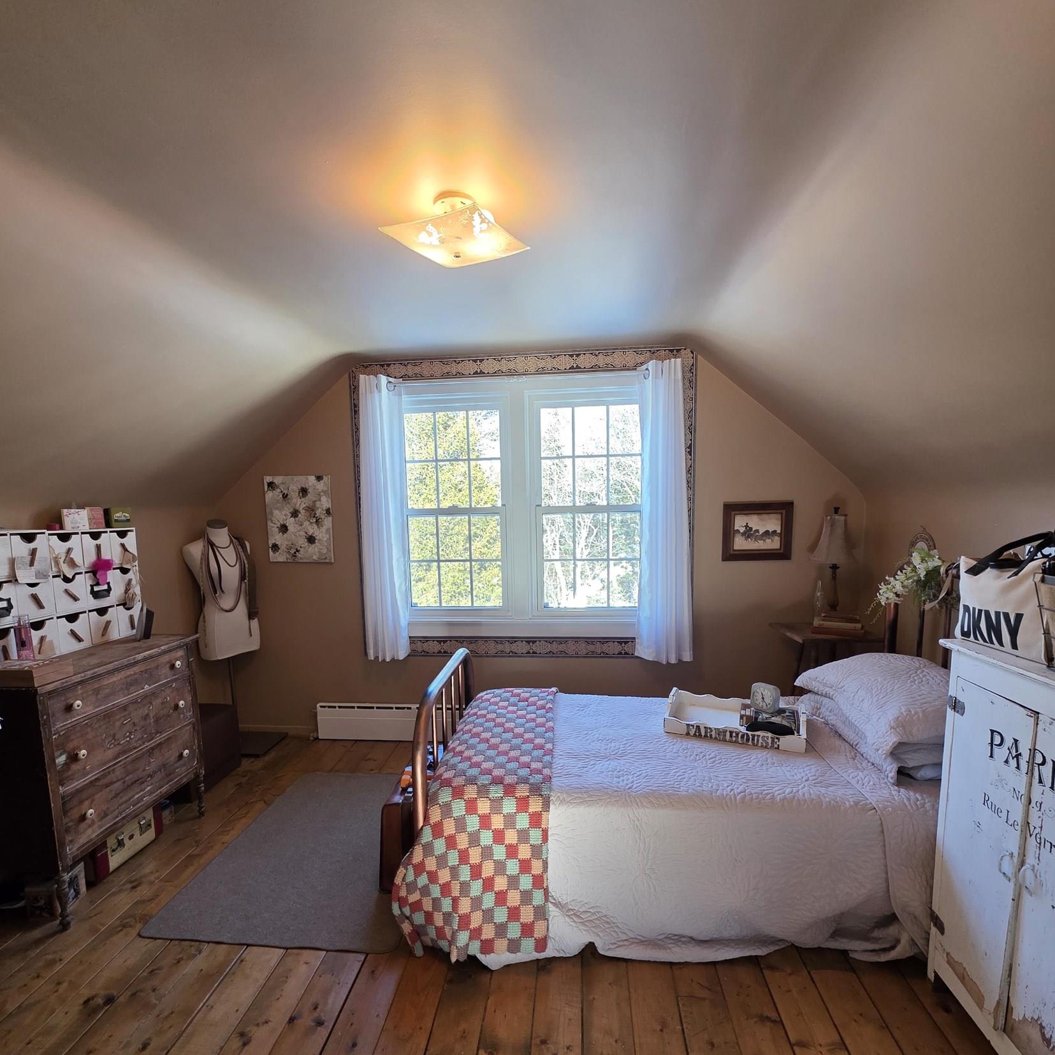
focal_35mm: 16
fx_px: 552
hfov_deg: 87.4
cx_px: 510
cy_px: 584
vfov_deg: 87.1
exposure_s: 1/120
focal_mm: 2.2
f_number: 1.9
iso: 160
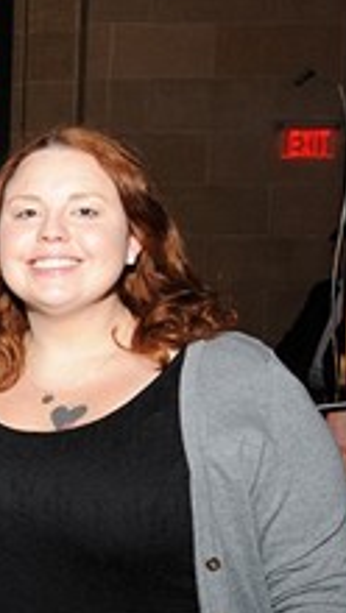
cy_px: 387
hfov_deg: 12.2
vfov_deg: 23.8
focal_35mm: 89
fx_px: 1449
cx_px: -335
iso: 1250
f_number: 6.3
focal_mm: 34
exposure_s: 1/60
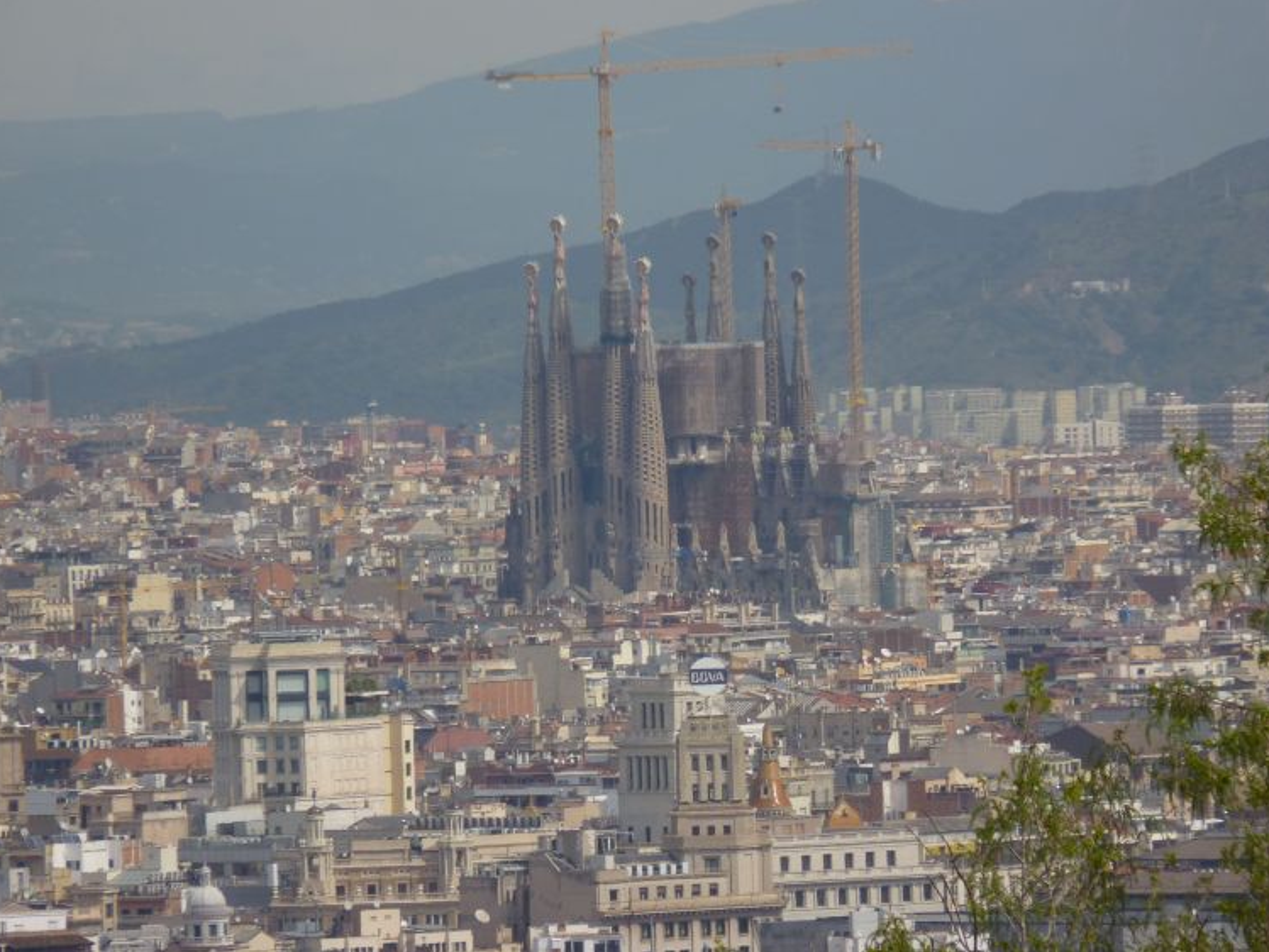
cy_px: 447
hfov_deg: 3.8
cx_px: 642
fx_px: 19029
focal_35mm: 519
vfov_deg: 2.9
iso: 80
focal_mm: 86.4
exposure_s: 1/500
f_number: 6.3
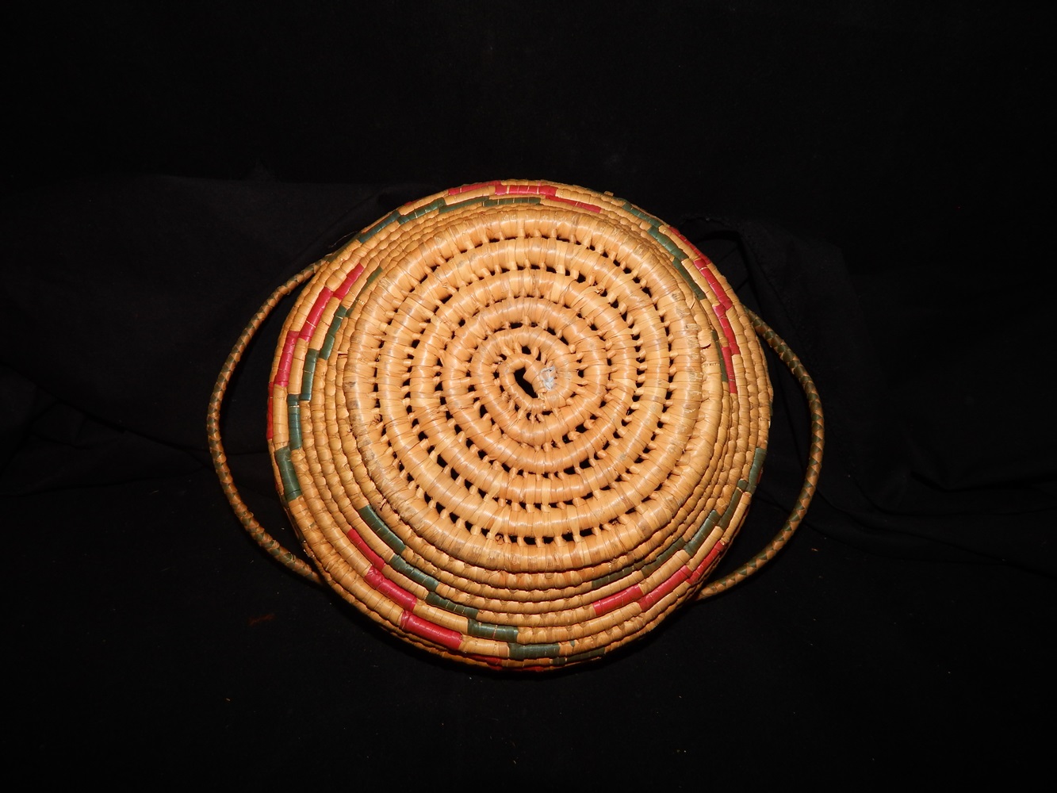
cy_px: 396
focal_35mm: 23
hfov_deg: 73.9
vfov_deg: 58.9
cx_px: 528
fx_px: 702
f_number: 3
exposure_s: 1/30
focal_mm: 4
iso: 200
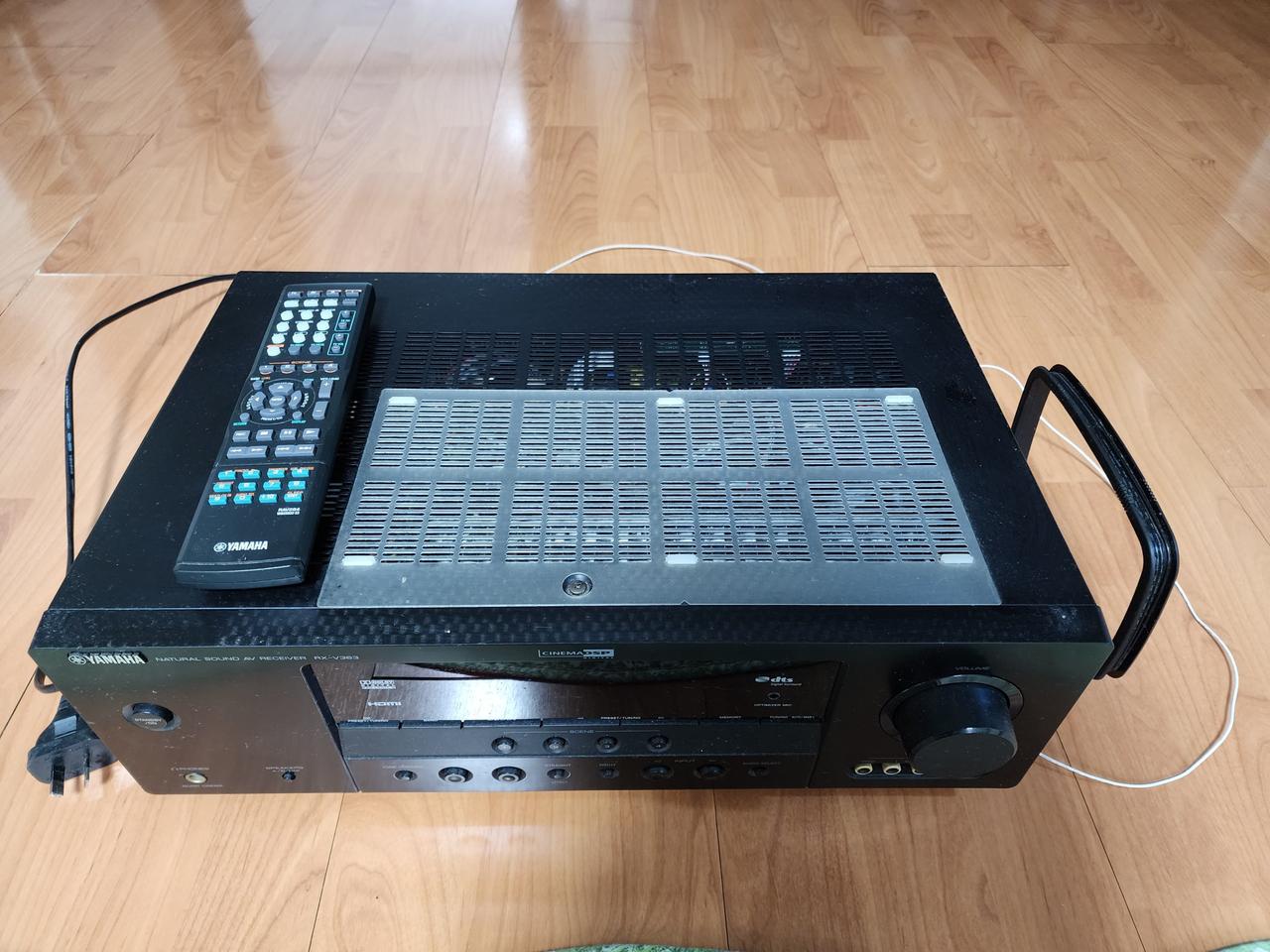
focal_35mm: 23
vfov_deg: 58.9
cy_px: 476
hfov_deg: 73.9
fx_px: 844
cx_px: 635
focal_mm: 6.4
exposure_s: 1/30
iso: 640
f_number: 1.8
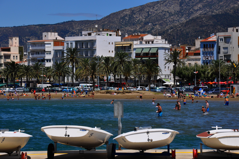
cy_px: 80
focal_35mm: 158
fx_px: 1044
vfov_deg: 8.7
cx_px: 120
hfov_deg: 13.1
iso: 640
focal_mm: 105
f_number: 13
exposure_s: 1/1000
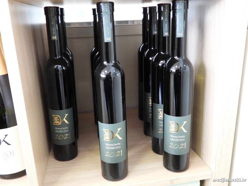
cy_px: 93
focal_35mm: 32
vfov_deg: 44.2
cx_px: 124
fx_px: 229
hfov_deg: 56.8
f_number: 3.2
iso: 640
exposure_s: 1/8
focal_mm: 5.8
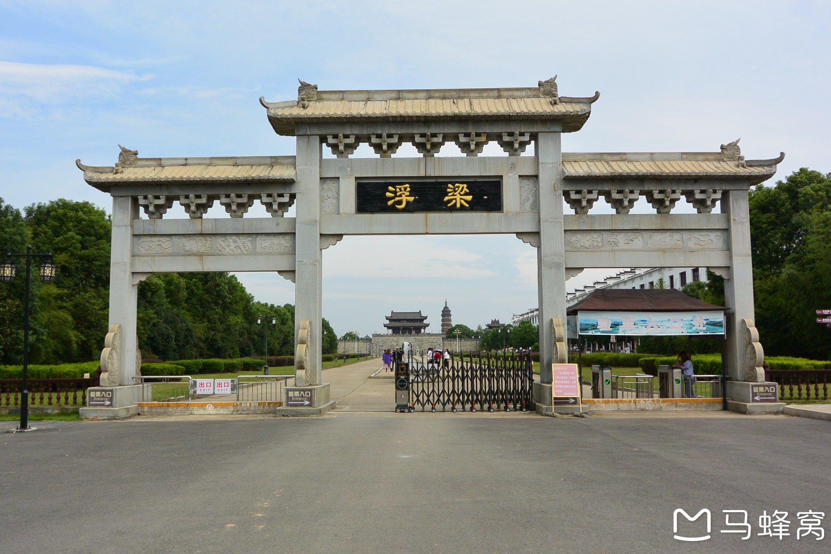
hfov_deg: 55.8
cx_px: 416
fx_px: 785
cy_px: 277
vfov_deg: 38.9
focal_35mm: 34
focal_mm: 12.7
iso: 160
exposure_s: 1/640
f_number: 4.5
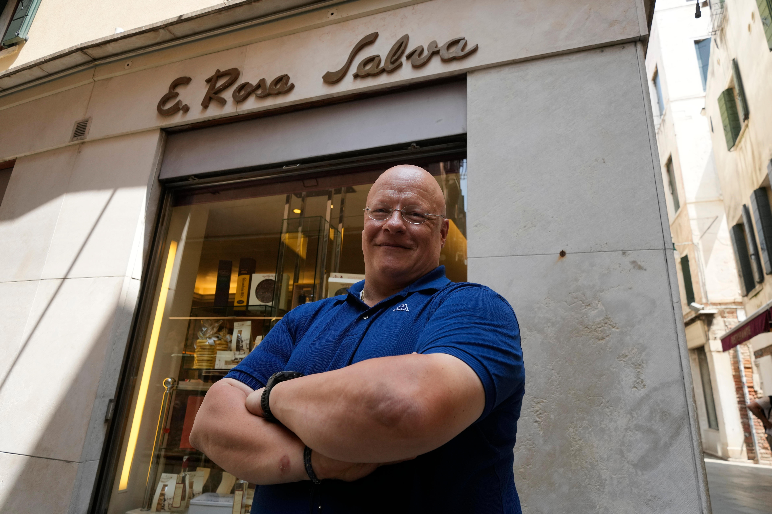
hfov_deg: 86.9
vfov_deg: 64.6
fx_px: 407
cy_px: 257
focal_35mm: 19
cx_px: 386
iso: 640
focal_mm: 19
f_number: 5
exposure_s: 1/640
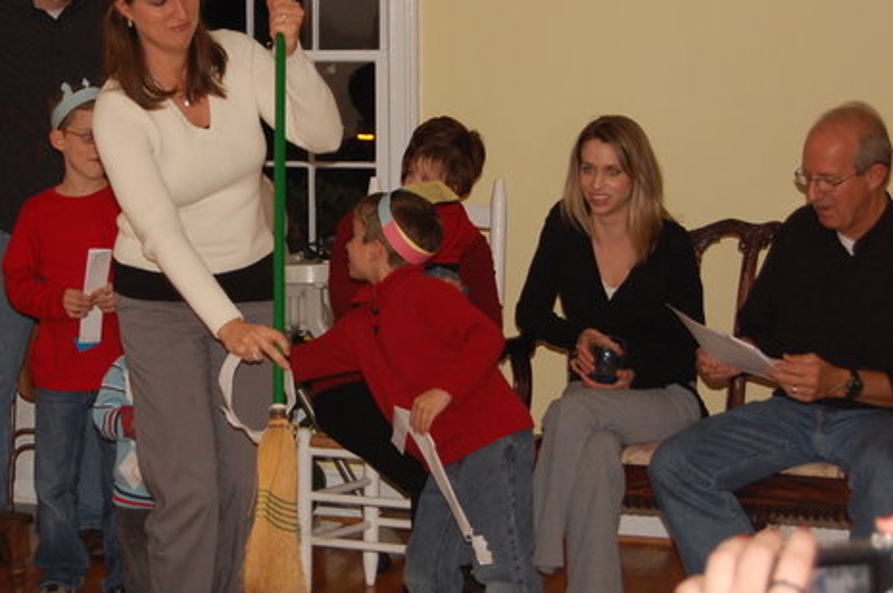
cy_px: 313
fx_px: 2428
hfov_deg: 20.7
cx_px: 209
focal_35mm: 98
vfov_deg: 13.9
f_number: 4.8
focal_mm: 38
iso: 400
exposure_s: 1/60
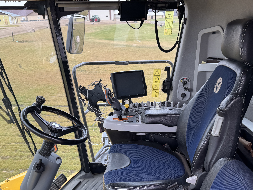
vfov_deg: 38.8
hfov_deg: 51.3
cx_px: 116
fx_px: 263
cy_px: 138
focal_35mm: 36
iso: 80
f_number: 1.78
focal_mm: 6.76
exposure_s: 1/121
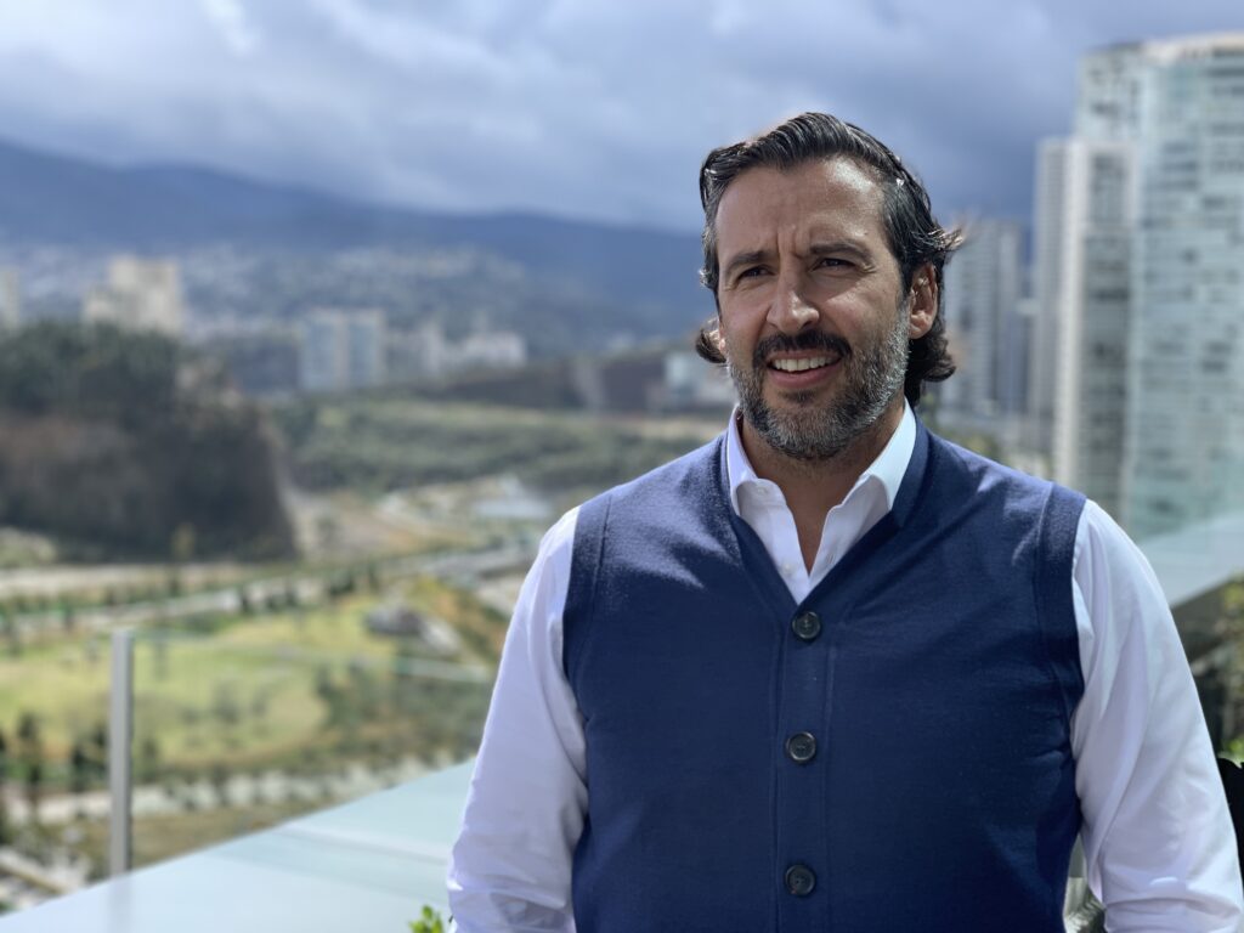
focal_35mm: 52
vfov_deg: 28.0
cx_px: 622
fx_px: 1869
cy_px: 466
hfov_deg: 36.8
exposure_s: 1/470
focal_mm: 6
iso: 16
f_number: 2.4
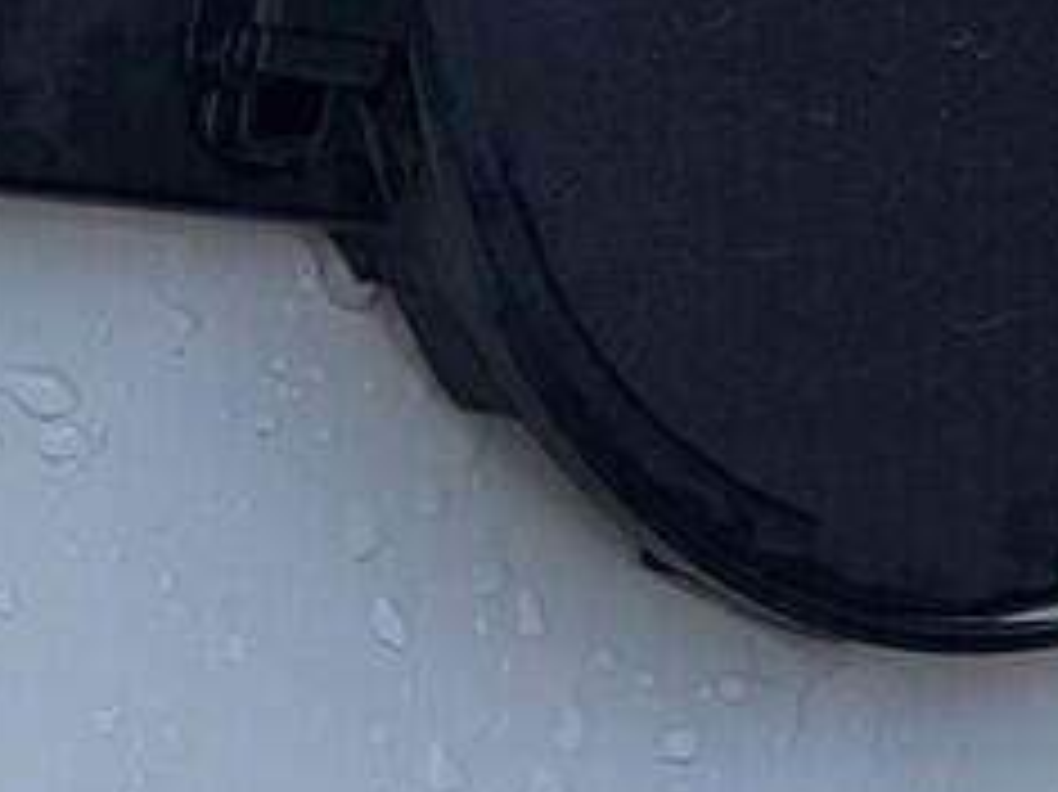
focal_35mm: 294
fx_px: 8981
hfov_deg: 6.4
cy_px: 40
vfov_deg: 5.0
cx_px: 2634
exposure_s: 1/1403
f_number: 1.78
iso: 64
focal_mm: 6.76
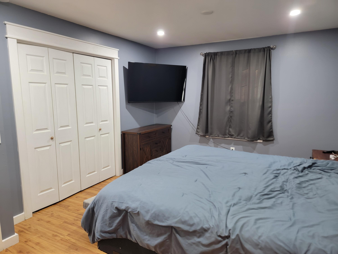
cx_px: 169
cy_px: 127
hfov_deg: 71.6
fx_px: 234
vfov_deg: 56.8
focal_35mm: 24
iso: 250
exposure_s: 1/40
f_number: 1.8
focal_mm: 6.7
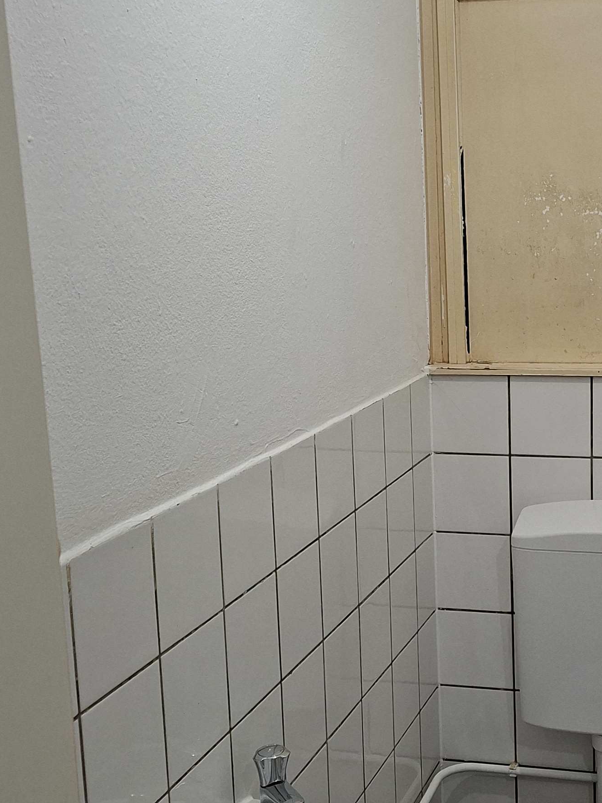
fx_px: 1206
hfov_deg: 27.2
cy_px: 418
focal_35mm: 52
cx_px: 519
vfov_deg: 36.8
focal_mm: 5.54
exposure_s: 1/100
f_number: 1.8
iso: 250
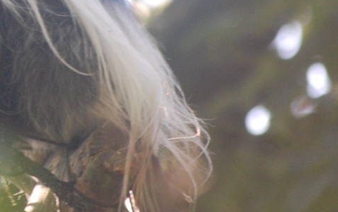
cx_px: -9
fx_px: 9362
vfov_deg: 1.3
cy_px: -33
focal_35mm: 1016
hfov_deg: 2.1
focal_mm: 200
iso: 800
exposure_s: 1/160
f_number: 5.6
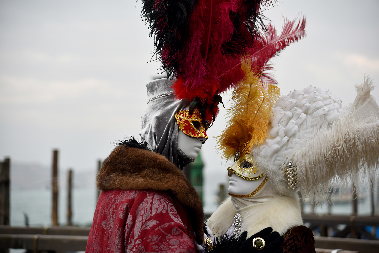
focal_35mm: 105
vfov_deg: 13.0
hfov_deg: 19.5
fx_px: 1106
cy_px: 126
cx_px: 190
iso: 100
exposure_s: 1/250
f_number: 4
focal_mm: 105
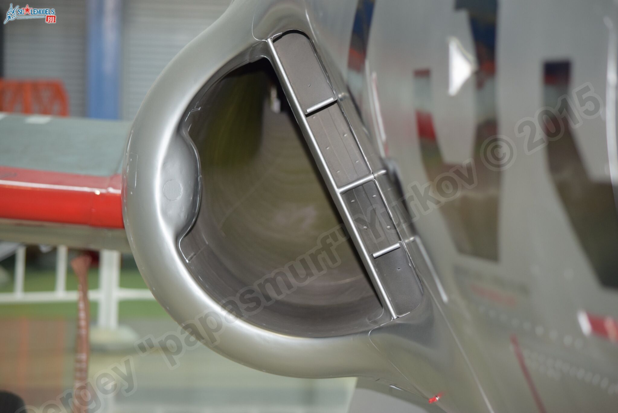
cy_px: 206
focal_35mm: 153
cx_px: 309
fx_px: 2628
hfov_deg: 13.4
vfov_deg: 9.0
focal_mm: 102
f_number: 4.8
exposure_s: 1/25
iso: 800
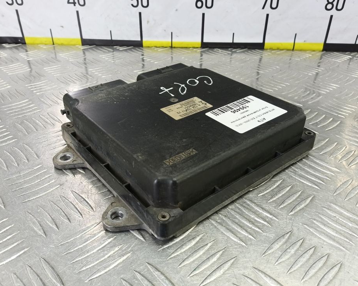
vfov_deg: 56.8
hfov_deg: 68.1
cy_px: 140
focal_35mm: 25
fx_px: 265
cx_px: 178
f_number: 1.6
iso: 179
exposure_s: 1/50
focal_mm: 4.11
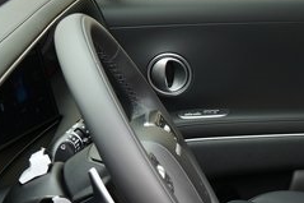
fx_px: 869
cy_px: 293
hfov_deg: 17.6
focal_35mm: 103
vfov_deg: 12.7
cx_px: 472
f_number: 6.3
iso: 125
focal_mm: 24
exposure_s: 1/30
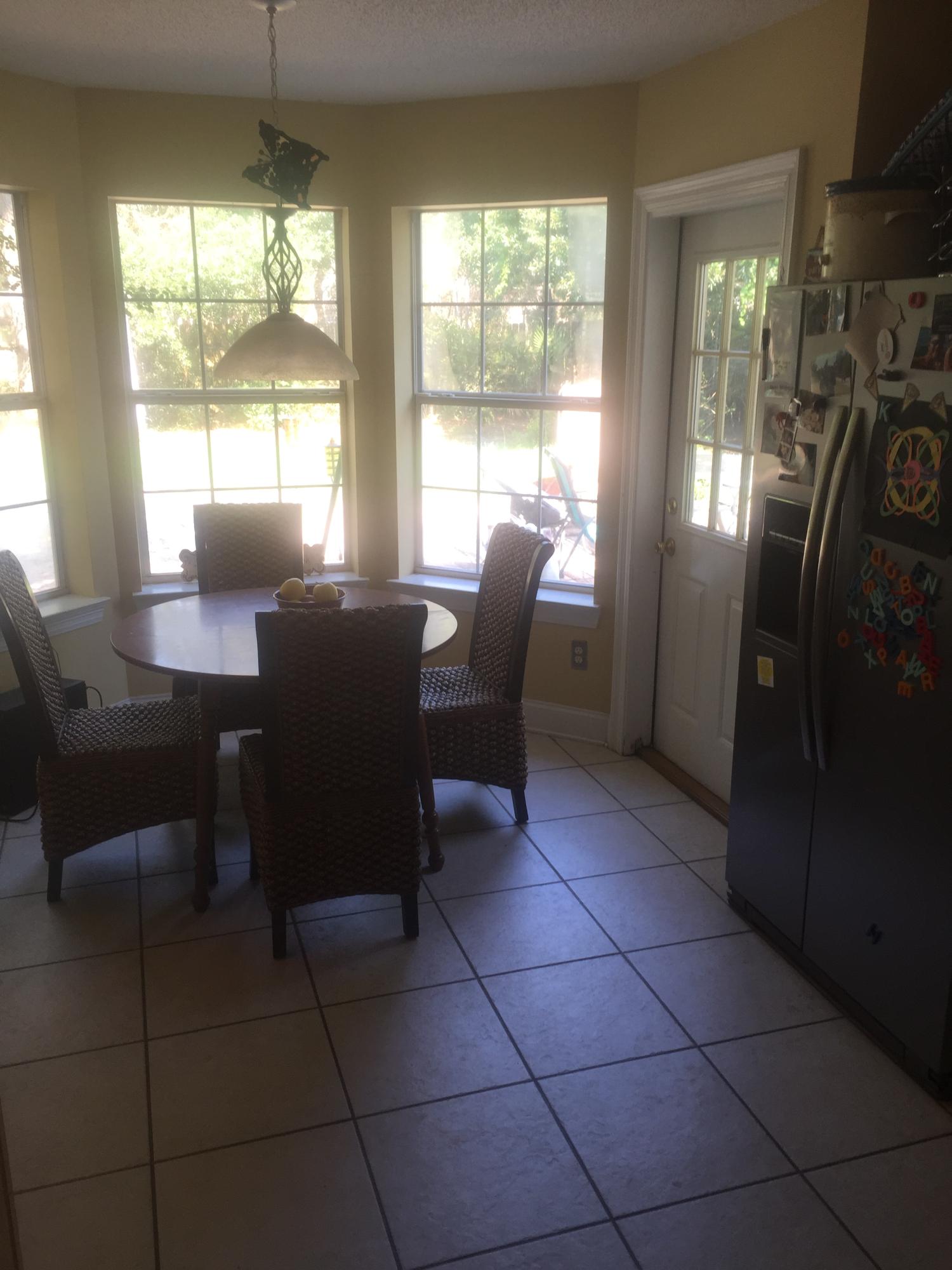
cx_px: 476
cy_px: 635
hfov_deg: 48.2
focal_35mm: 29
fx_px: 1063
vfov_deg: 61.7
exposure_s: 1/60
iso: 32
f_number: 2.2
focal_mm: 4.15
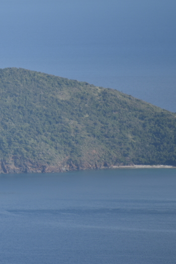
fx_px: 5397
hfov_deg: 1.9
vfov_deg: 2.8
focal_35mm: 736
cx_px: -67
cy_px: 101
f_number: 5.6
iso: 110
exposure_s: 1/640
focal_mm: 300
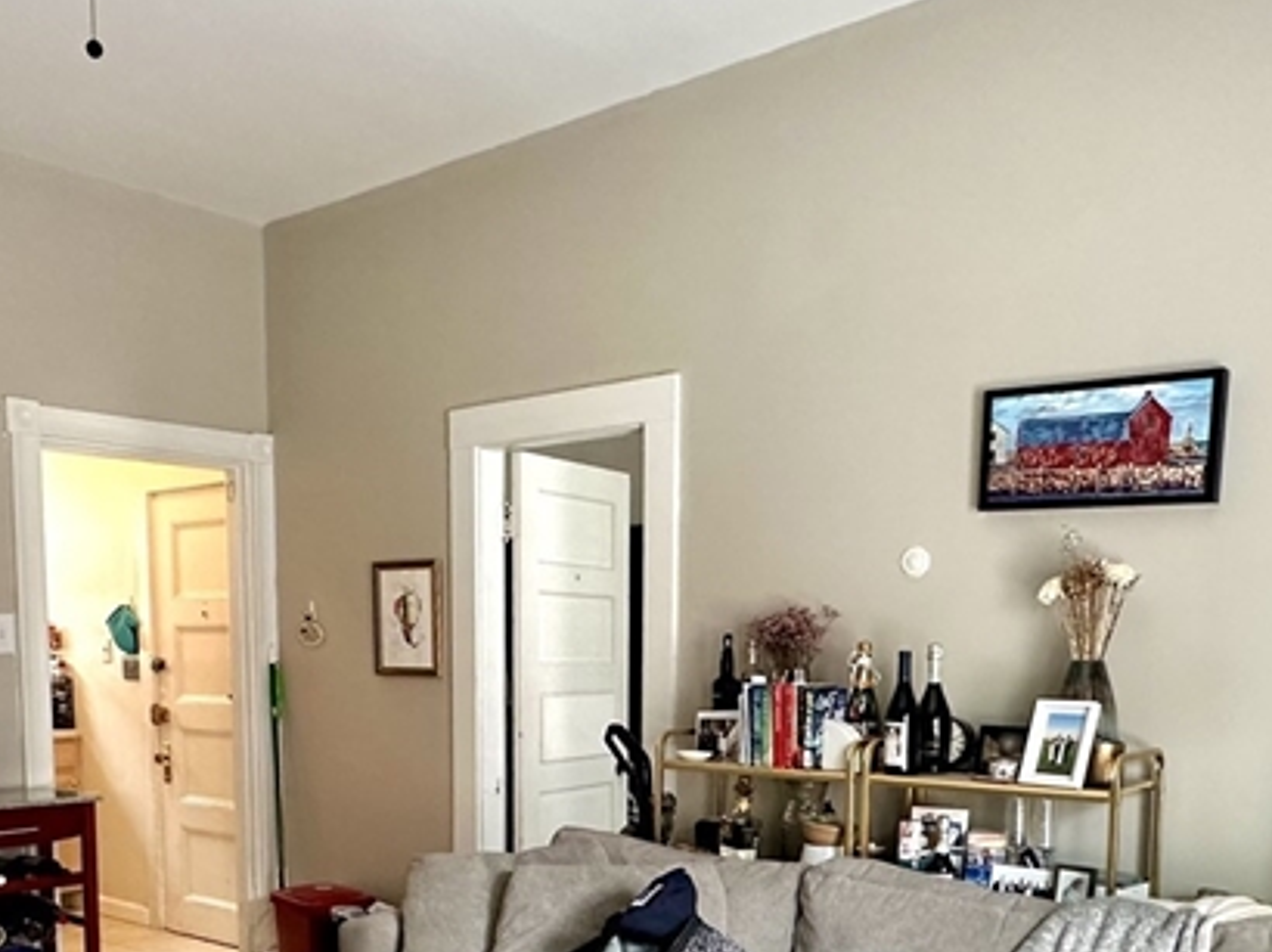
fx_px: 1285
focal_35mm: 35
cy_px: 788
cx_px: 583
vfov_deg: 38.8
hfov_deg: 52.6
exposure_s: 1/60
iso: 320
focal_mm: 2.22
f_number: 2.2
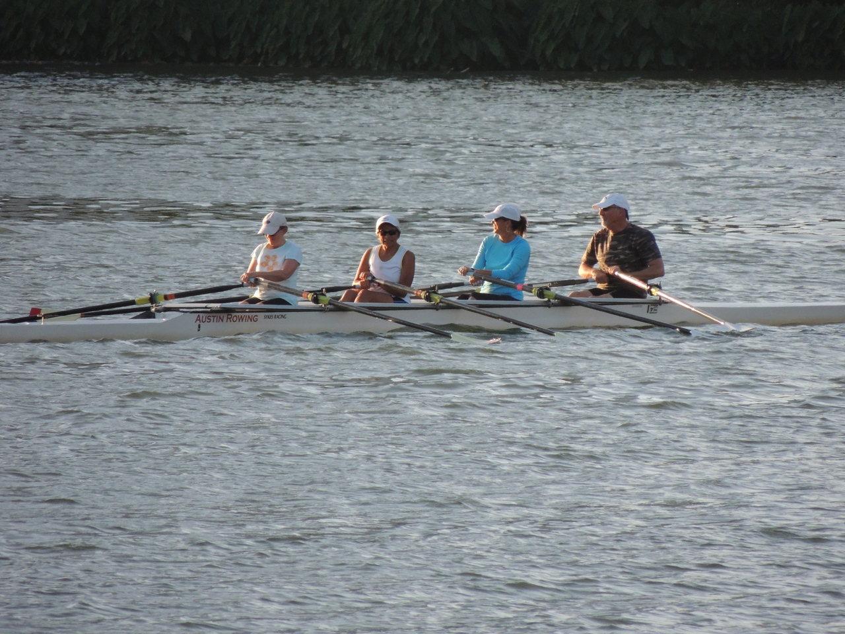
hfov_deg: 2.0
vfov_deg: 1.5
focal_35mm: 1000
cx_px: 422
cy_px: 317
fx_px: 24411
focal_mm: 180
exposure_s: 1/500
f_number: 5.9
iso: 400
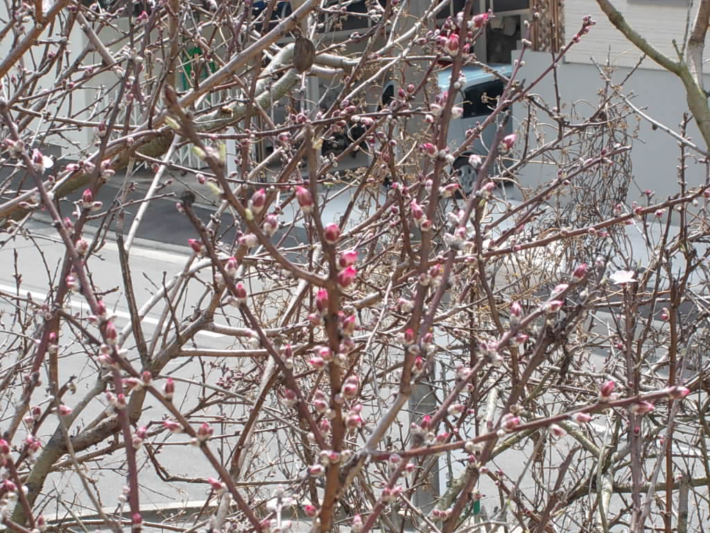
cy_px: 266
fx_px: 2872
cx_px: 355
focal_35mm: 140
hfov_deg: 14.1
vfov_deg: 10.6
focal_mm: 20
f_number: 6.8
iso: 80
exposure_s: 1/125
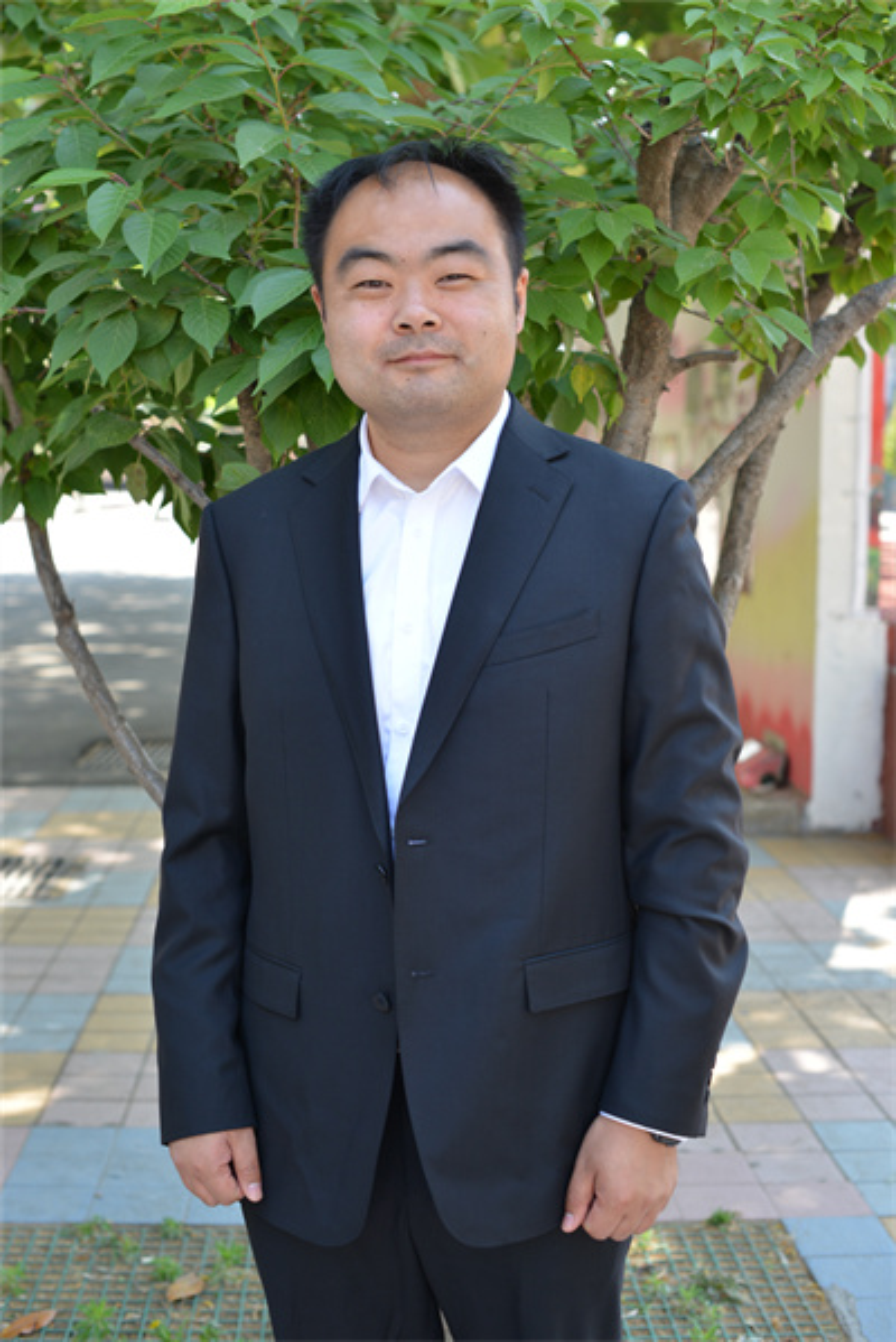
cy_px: 671
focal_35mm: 50
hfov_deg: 27.0
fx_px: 1864
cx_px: 448
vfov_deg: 39.6
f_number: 4
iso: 250
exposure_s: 1/250
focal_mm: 50
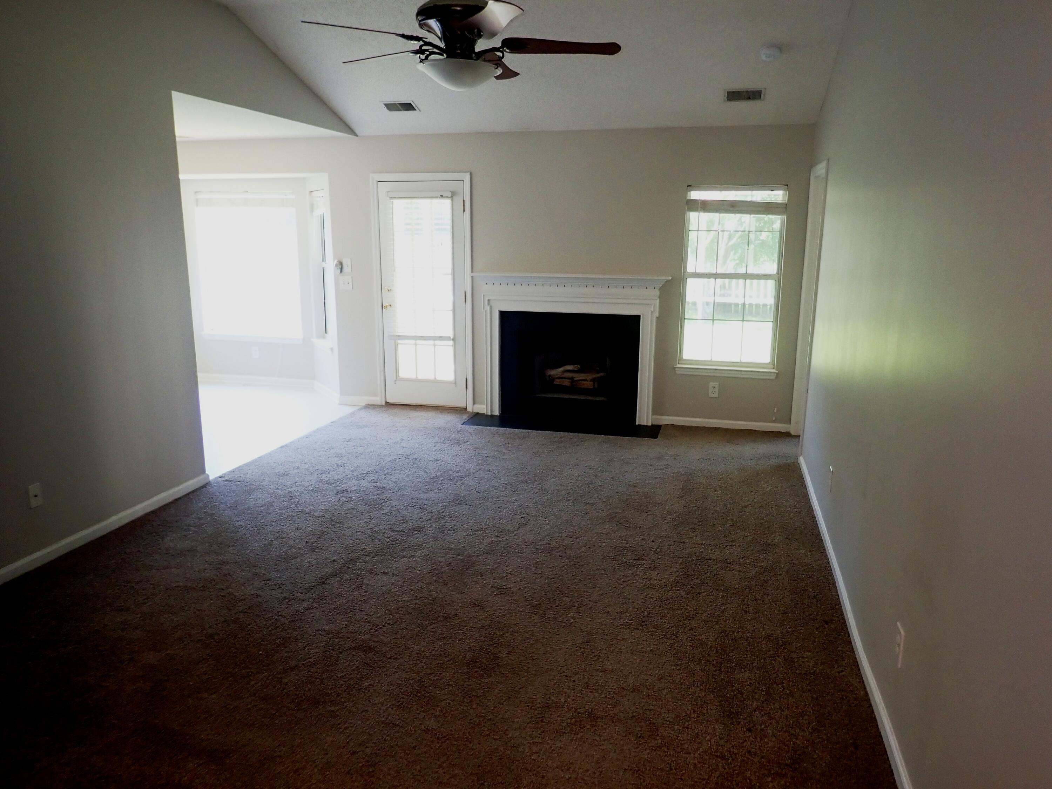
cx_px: 526
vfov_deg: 54.9
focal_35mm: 25
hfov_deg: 69.4
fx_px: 760
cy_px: 394
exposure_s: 1/40
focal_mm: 4.5
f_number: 2
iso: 200
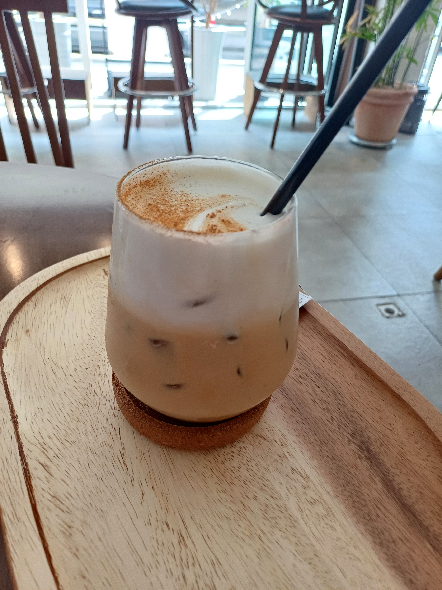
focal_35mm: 25
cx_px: 221
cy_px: 295
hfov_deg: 54.9
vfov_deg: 69.4
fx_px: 426
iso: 125
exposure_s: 1/60
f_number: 1.8
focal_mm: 4.65
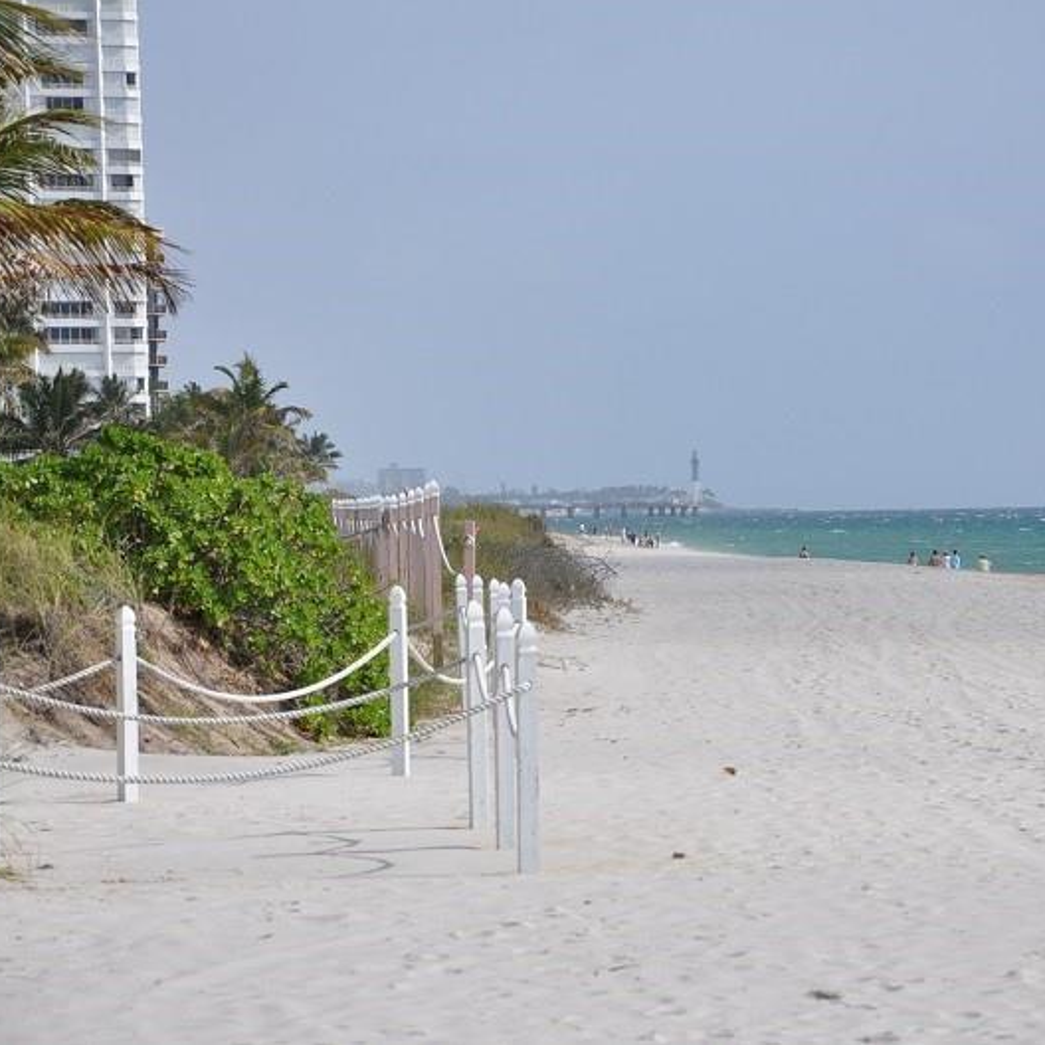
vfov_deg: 8.6
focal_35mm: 203
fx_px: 6921
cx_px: 734
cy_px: 522
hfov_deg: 8.6
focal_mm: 105
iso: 250
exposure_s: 1/1000
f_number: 8
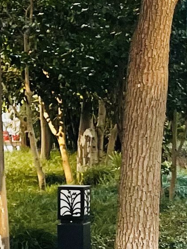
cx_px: 214
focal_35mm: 183
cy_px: 198
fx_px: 1318
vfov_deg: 10.8
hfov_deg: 8.1
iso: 80
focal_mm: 4.2
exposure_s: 1/121
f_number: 1.6
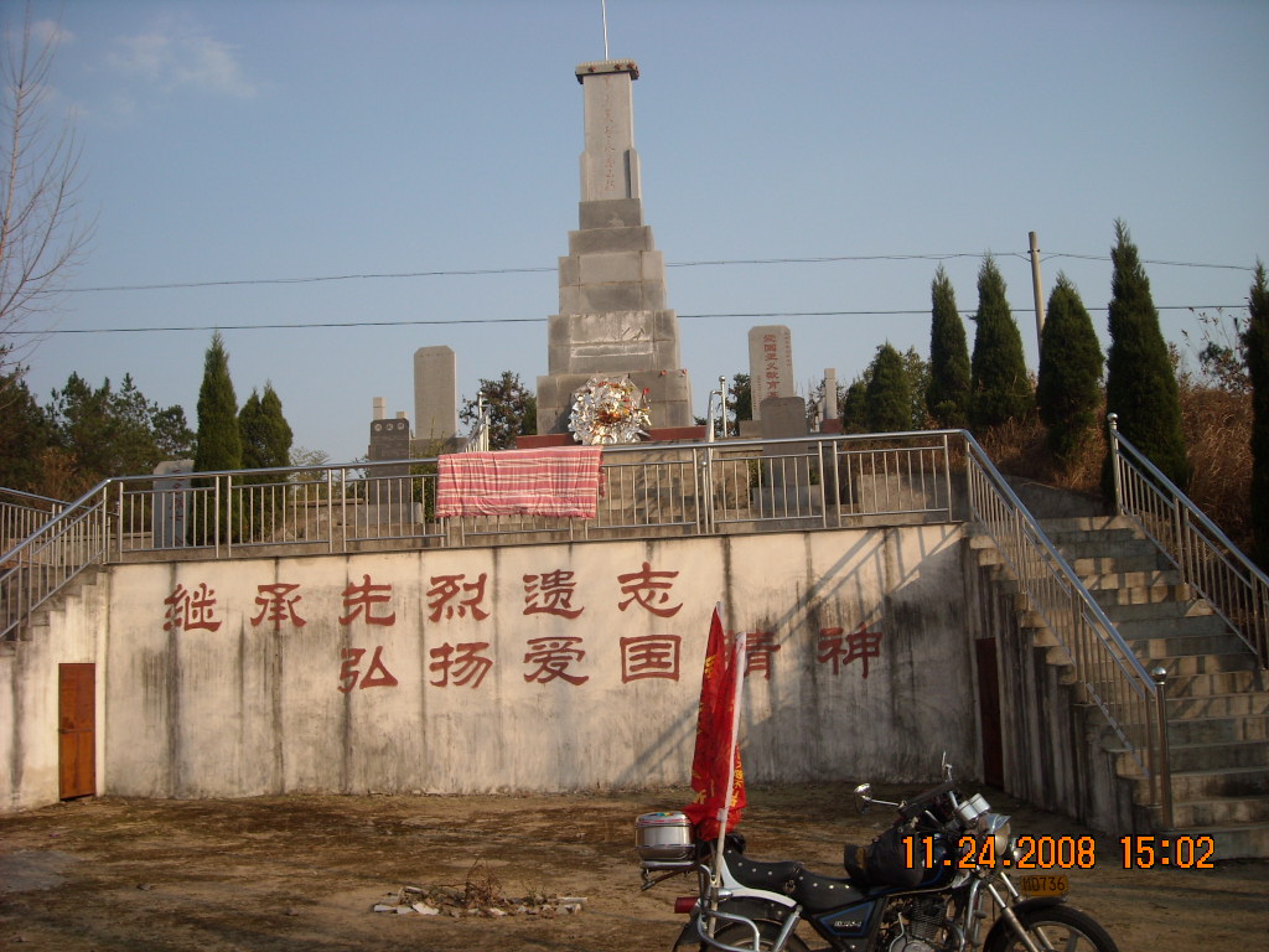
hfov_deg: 52.6
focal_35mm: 35
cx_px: 634
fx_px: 1283
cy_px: 476
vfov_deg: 40.7
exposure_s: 1/260
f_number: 5.6
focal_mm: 5.7
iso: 64
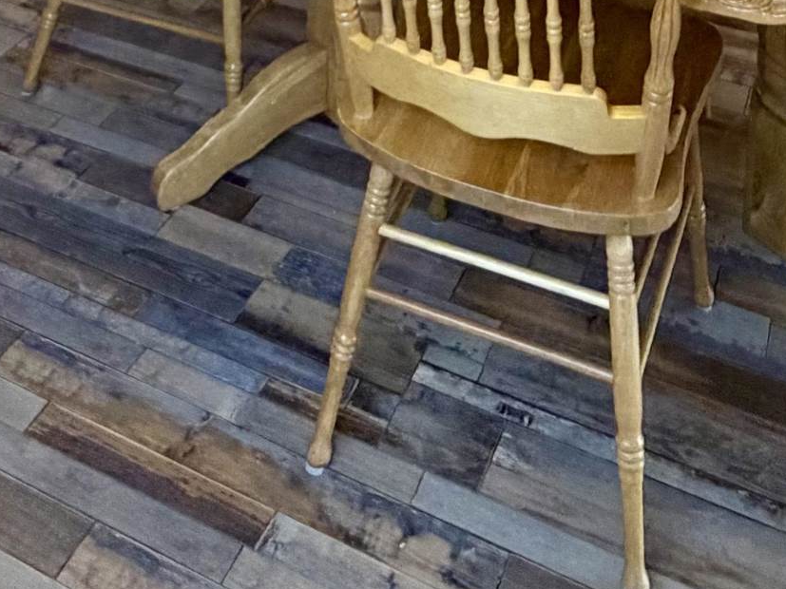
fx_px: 1181
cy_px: -469
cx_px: 372
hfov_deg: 36.8
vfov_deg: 20.2
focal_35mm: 52
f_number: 2.2
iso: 400
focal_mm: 2.22
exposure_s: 1/60
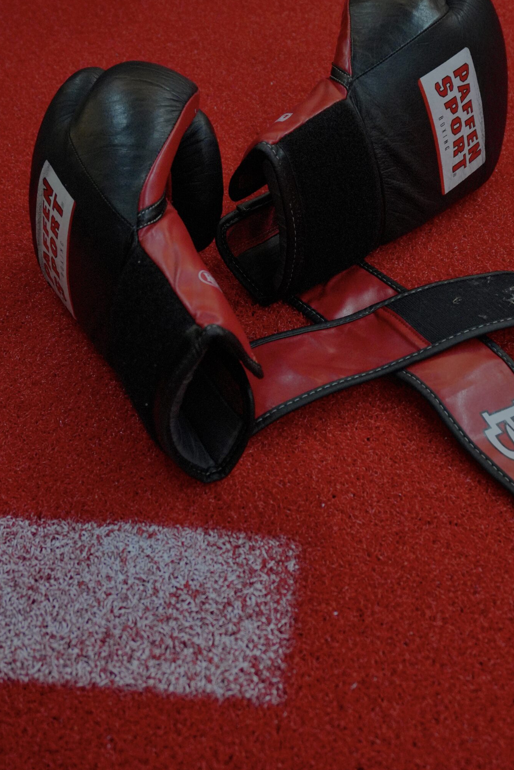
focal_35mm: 48
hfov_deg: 28.3
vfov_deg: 41.2
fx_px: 1020
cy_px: 298
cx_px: 291
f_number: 5
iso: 2000
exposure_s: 1/80
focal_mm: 25
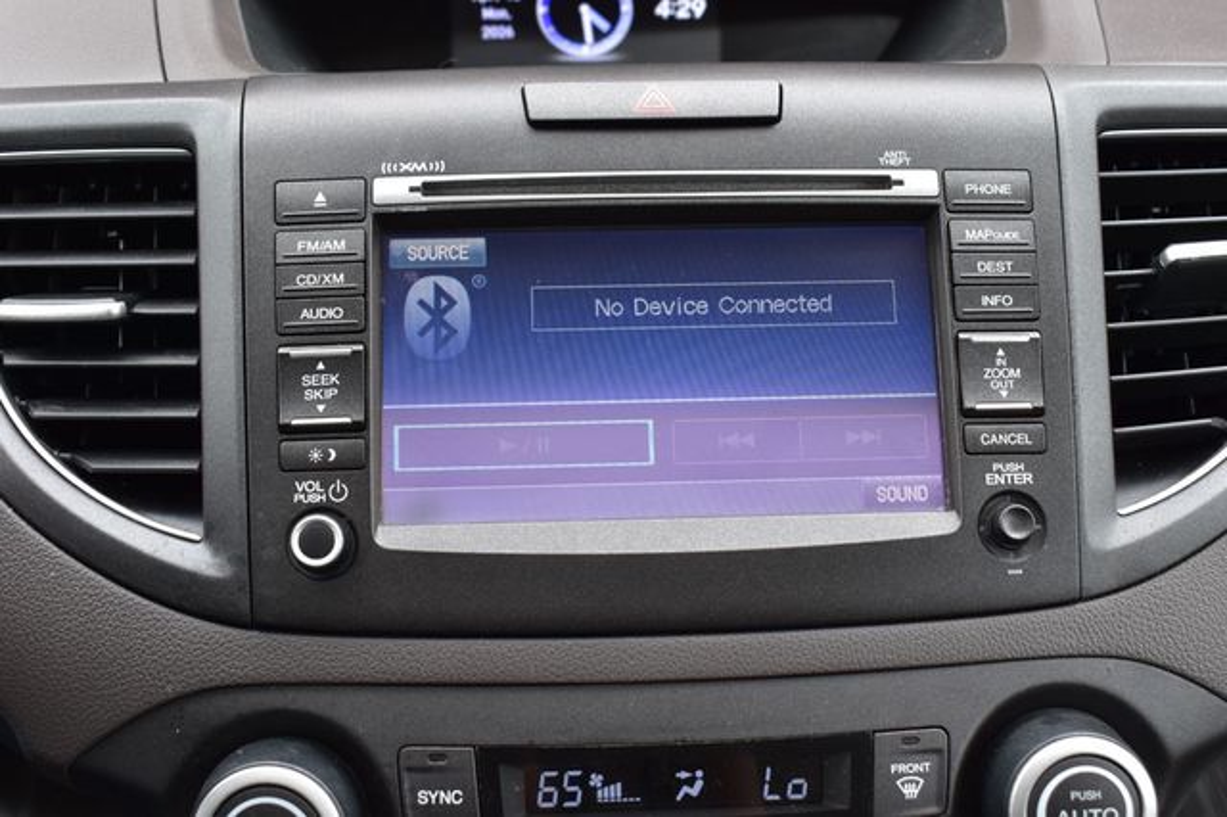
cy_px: 408
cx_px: 614
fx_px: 1533
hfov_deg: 43.6
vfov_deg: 29.8
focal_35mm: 45
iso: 400
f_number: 8
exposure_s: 1/60
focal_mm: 30
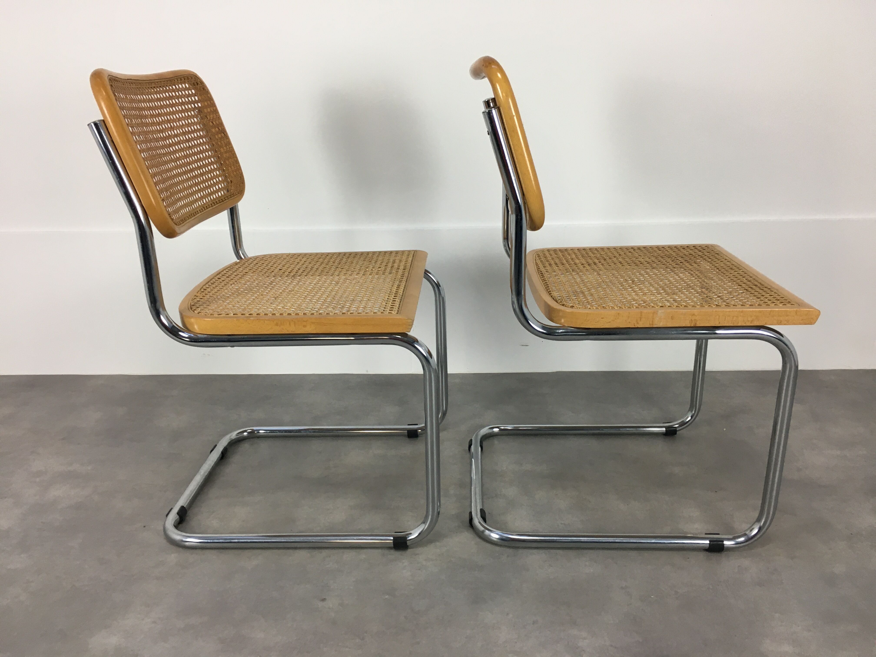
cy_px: 328
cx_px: 438
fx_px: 734
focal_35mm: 29
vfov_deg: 48.2
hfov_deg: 61.7
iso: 40
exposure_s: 1/33
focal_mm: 4.15
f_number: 2.2
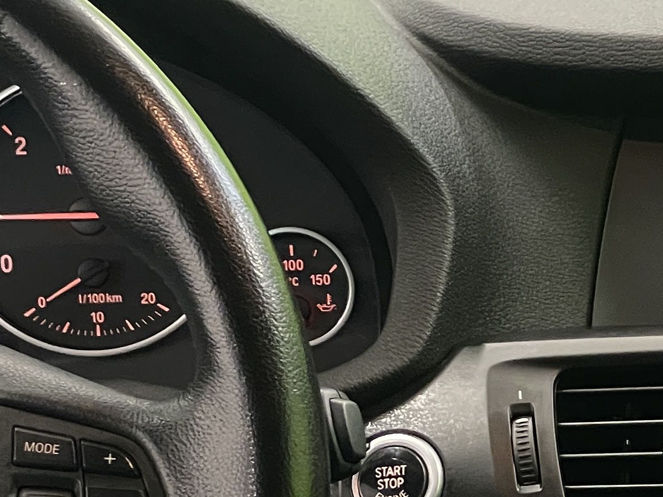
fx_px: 3371
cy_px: 825
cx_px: 1034
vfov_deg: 8.2
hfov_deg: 10.8
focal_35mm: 176
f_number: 2
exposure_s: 1/50
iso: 400
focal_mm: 6
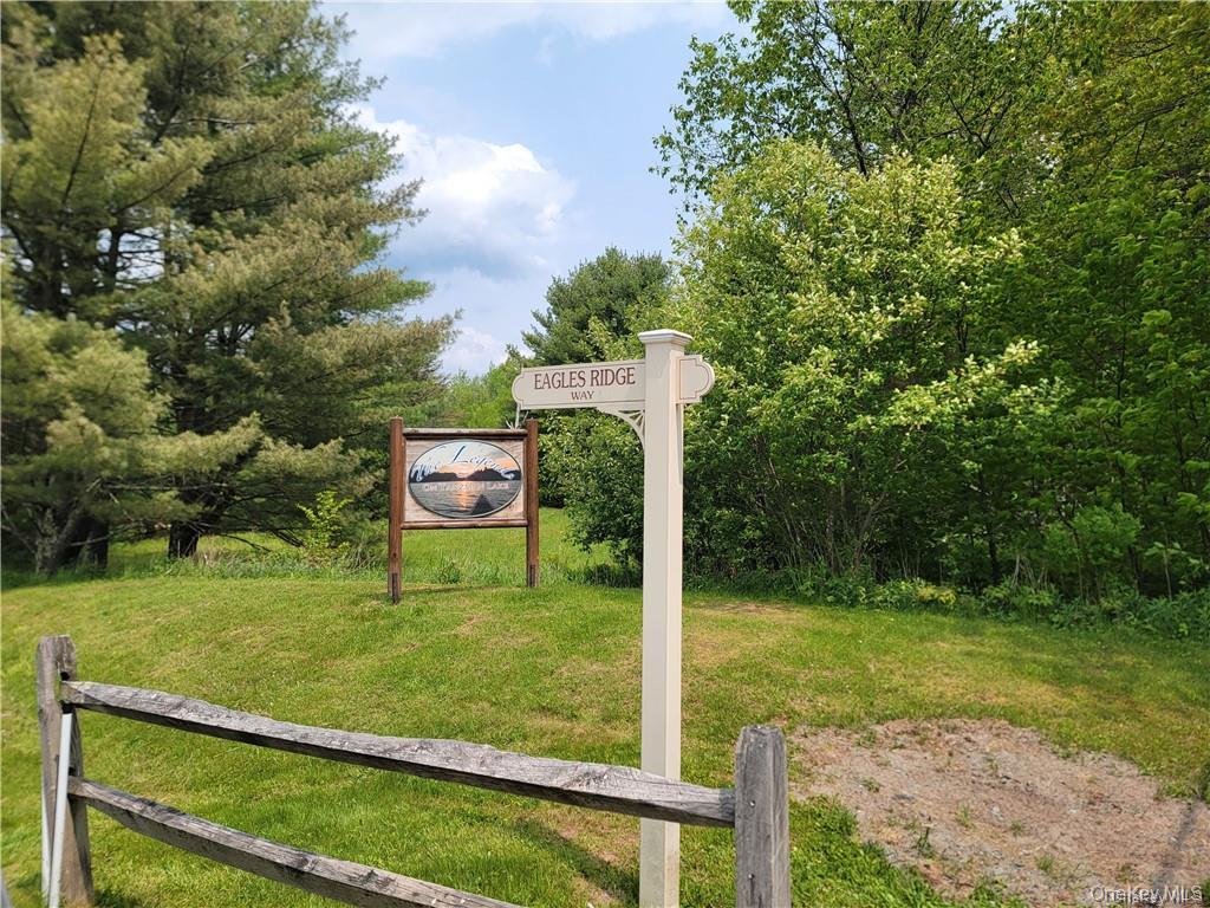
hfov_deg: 71.6
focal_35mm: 24
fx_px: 839
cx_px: 605
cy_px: 454
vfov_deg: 56.8
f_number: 1.8
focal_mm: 6.7
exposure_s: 1/809
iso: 16
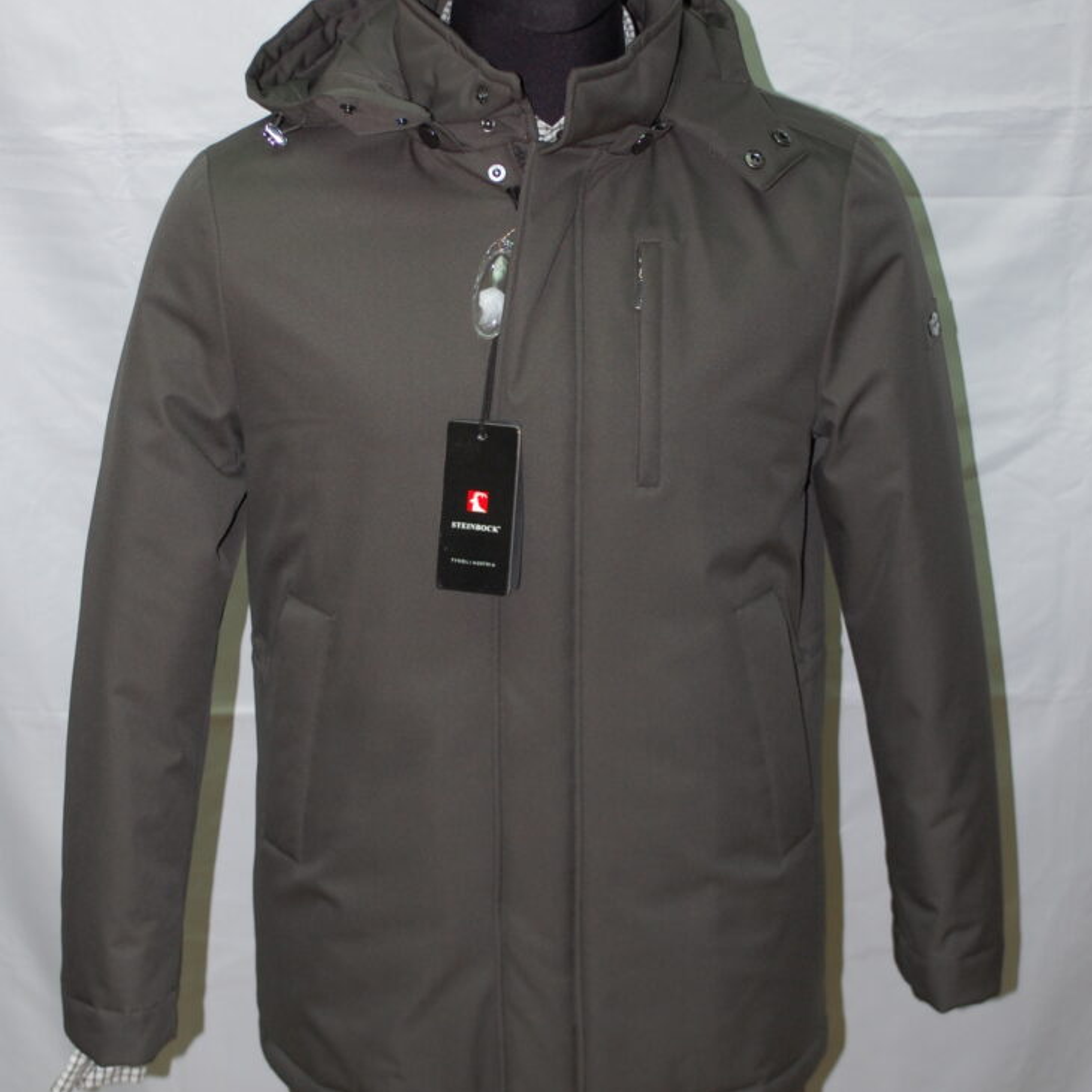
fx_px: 2248
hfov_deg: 27.3
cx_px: 527
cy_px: 479
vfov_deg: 27.3
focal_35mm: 63
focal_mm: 30
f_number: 4.8
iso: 400
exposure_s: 1/60
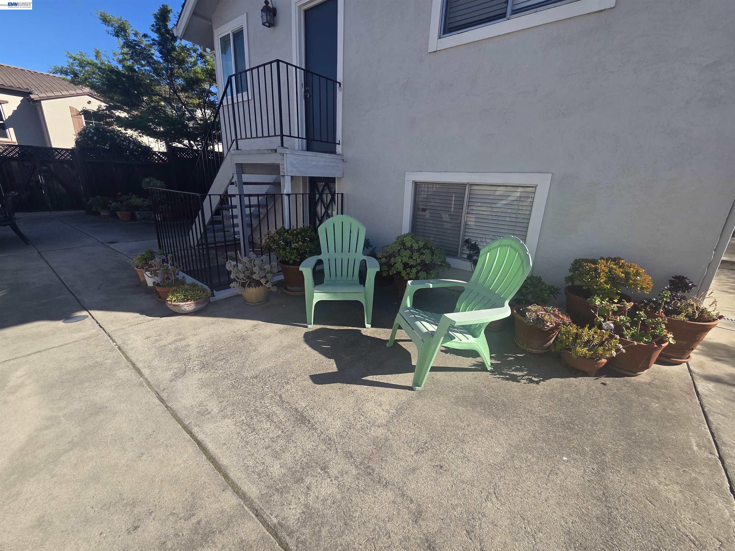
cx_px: 368
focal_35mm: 13
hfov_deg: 106.2
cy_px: 276
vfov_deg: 89.9
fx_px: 276
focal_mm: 2.2
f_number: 2.2
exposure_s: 1/1215
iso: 50
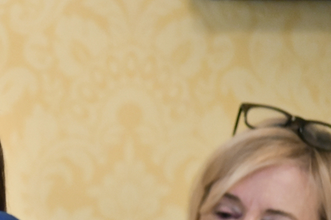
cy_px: 235
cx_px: -95
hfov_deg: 5.2
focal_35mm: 392
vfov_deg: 3.5
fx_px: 3604
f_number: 3.2
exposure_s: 1/40
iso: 5000
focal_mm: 145
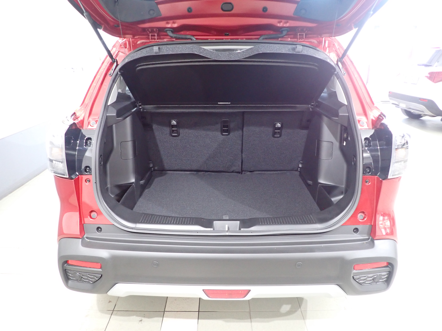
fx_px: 319
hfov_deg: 69.4
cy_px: 166
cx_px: 221
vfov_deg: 54.9
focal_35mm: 25
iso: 800
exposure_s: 1/30
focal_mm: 4.5
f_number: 2
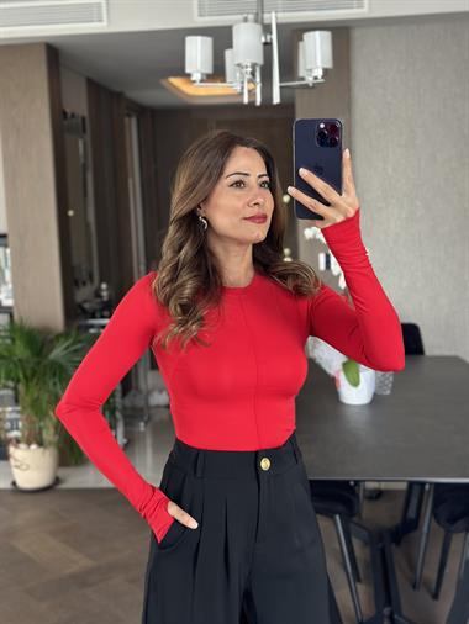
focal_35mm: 48
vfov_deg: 39.6
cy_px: 312
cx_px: 234
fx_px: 866
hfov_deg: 30.3
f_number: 1.78
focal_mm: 6.86
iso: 125
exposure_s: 1/71
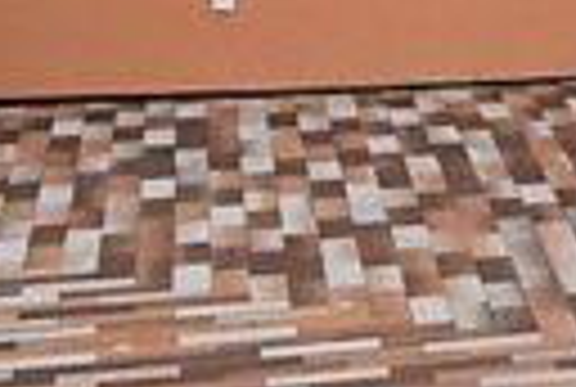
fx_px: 3304
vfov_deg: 6.3
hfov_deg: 8.8
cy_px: -639
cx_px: 1485
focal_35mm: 206
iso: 400
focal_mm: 22
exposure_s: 1/250
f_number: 8
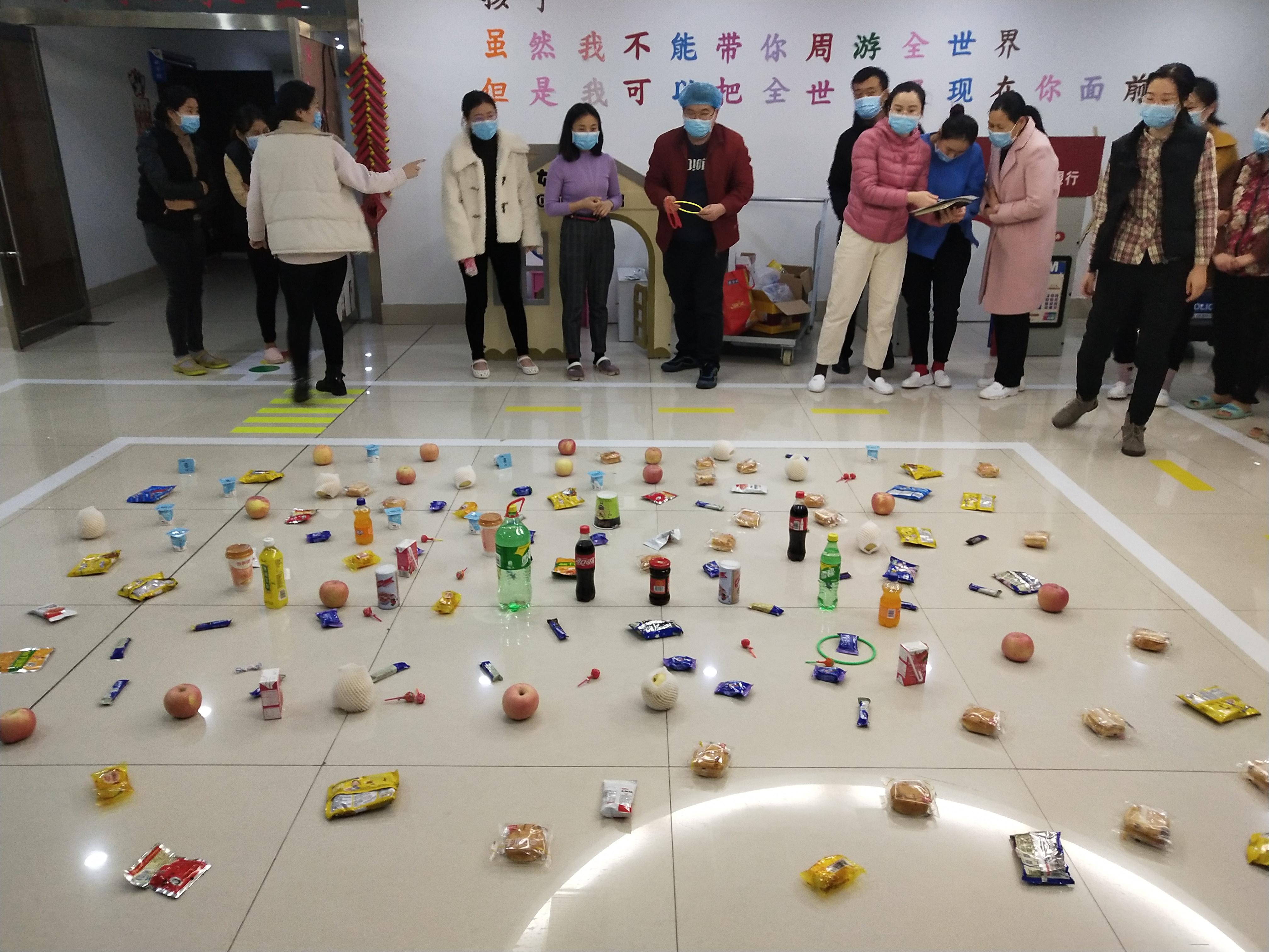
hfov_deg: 60.0
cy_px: 476
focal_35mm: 30
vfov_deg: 46.8
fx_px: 1100
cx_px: 634
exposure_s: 1/33.3
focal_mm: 3.95
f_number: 1.8
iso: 385
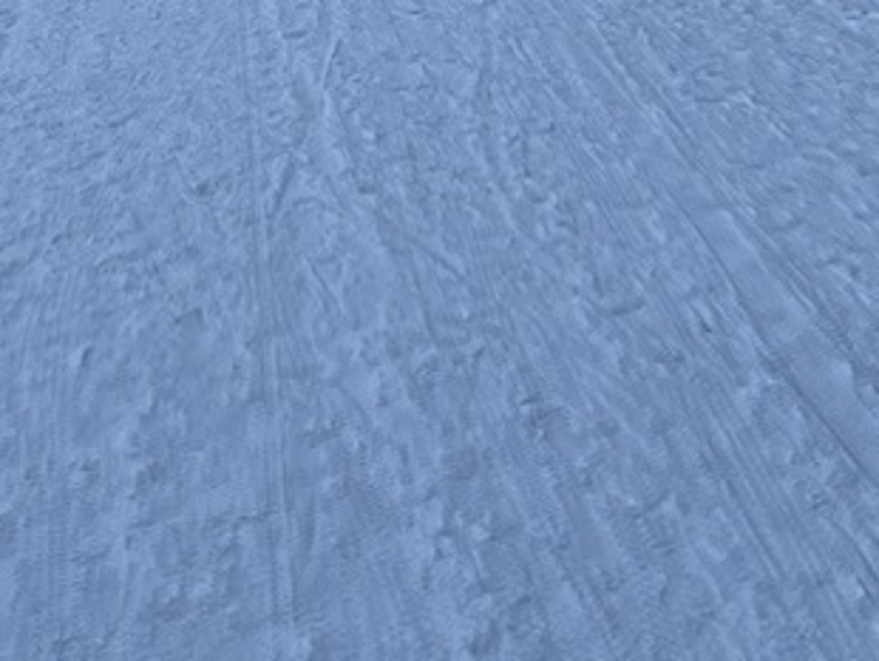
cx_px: 570
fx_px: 1703
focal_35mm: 67
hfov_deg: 28.8
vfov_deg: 20.9
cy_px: -57
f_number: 1.5
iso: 50
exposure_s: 1/414
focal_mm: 5.7
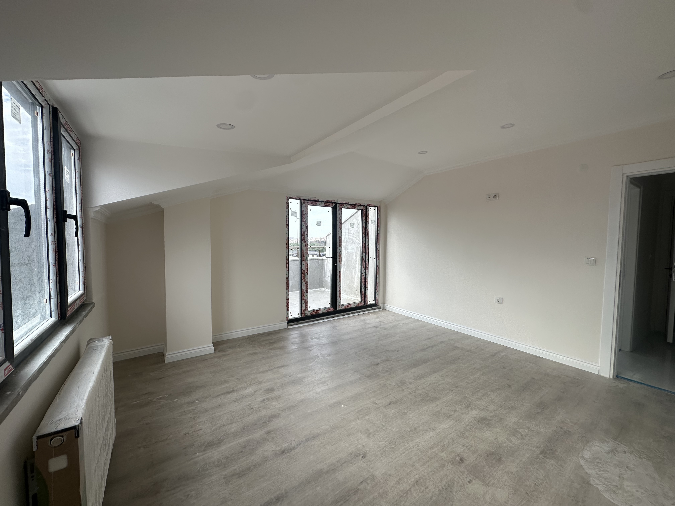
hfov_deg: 102.1
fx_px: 273
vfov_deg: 85.7
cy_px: 253
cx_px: 338
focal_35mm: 14
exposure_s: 1/311
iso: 40
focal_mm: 2.22
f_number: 2.2
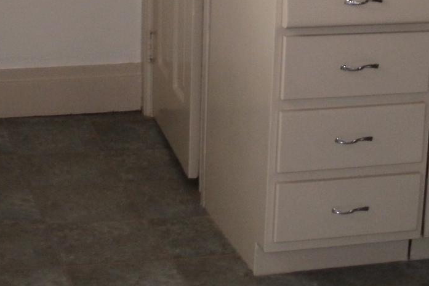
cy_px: -95
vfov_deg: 12.1
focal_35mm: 110
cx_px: 219
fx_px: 1311
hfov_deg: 18.6
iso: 100
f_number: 3.5
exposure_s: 1/50
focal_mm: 6.3
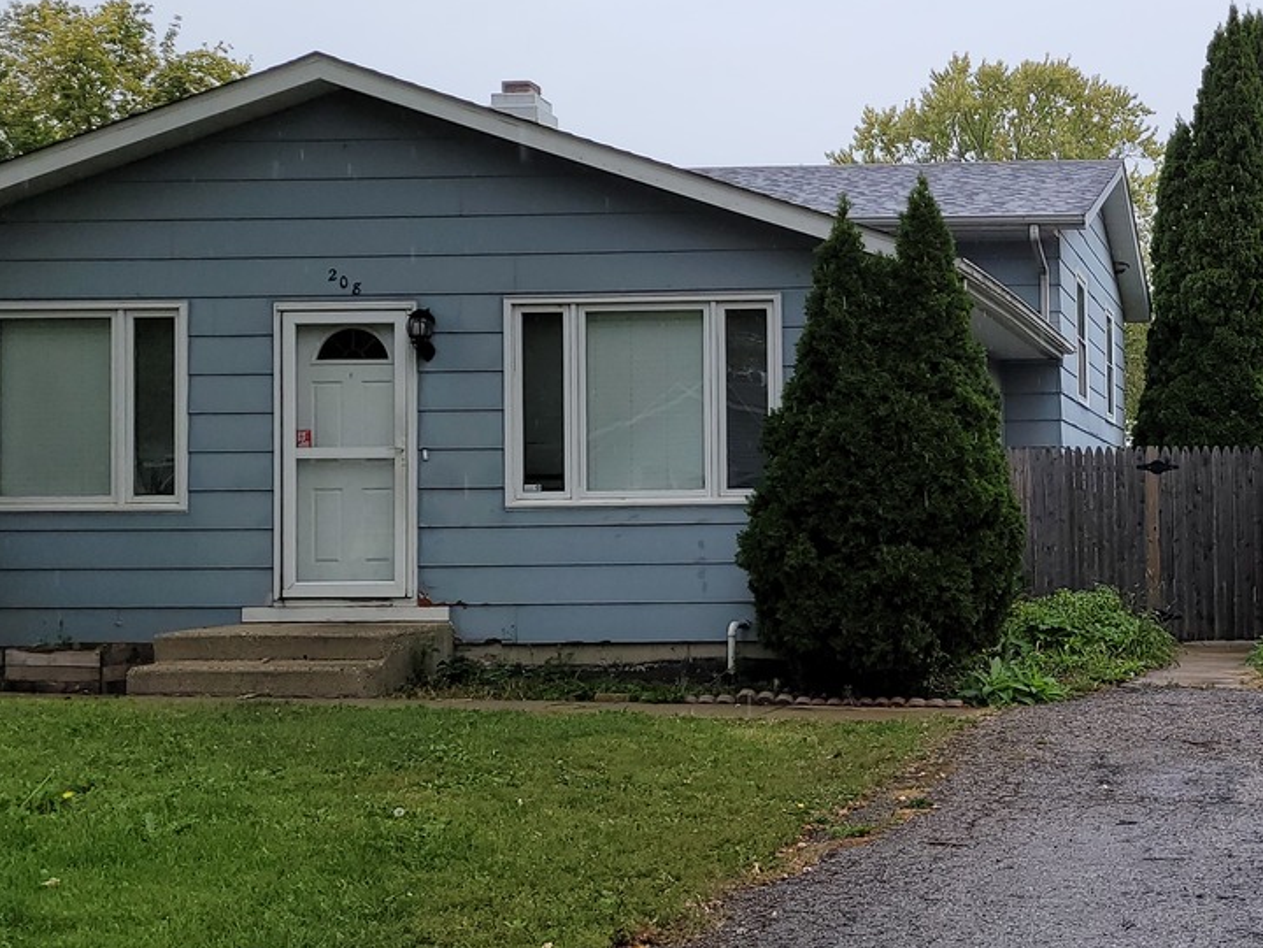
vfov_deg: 28.0
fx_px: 1897
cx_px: 1161
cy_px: 535
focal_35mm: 52
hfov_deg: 34.5
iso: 40
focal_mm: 5.4
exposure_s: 1/447
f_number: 1.8
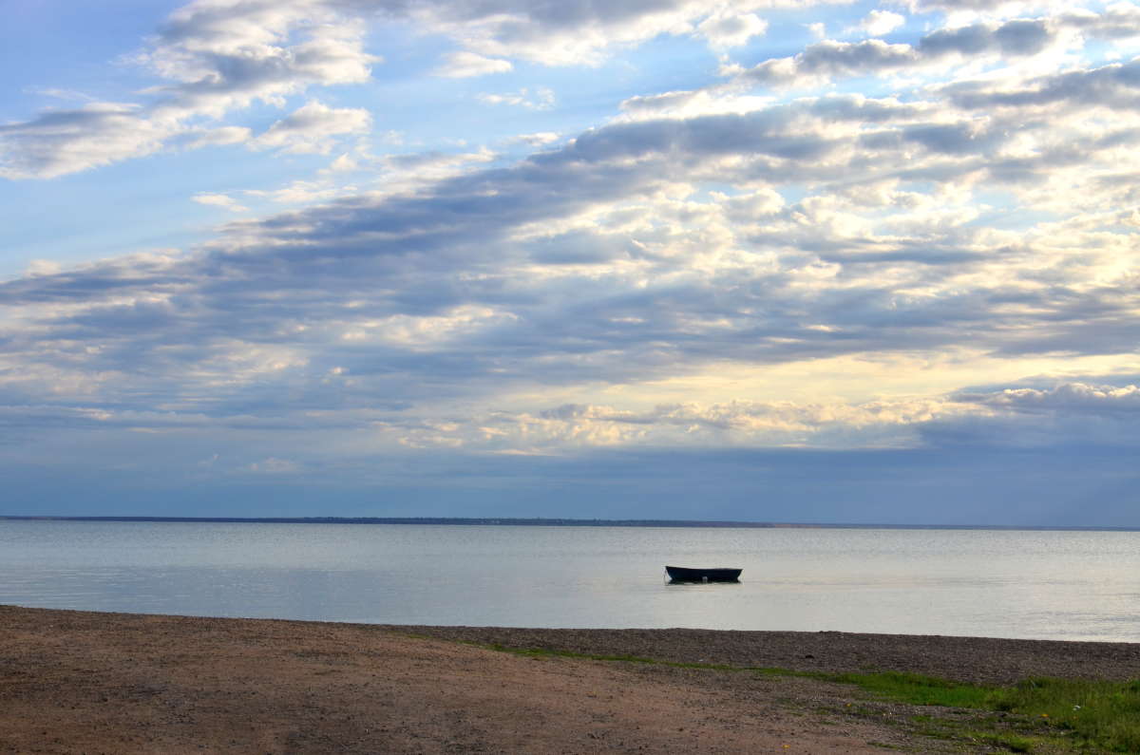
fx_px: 1896
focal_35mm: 60
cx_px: 570
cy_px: 378
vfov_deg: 22.5
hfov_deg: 33.5
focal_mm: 40
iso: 100
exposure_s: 1/125
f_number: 14
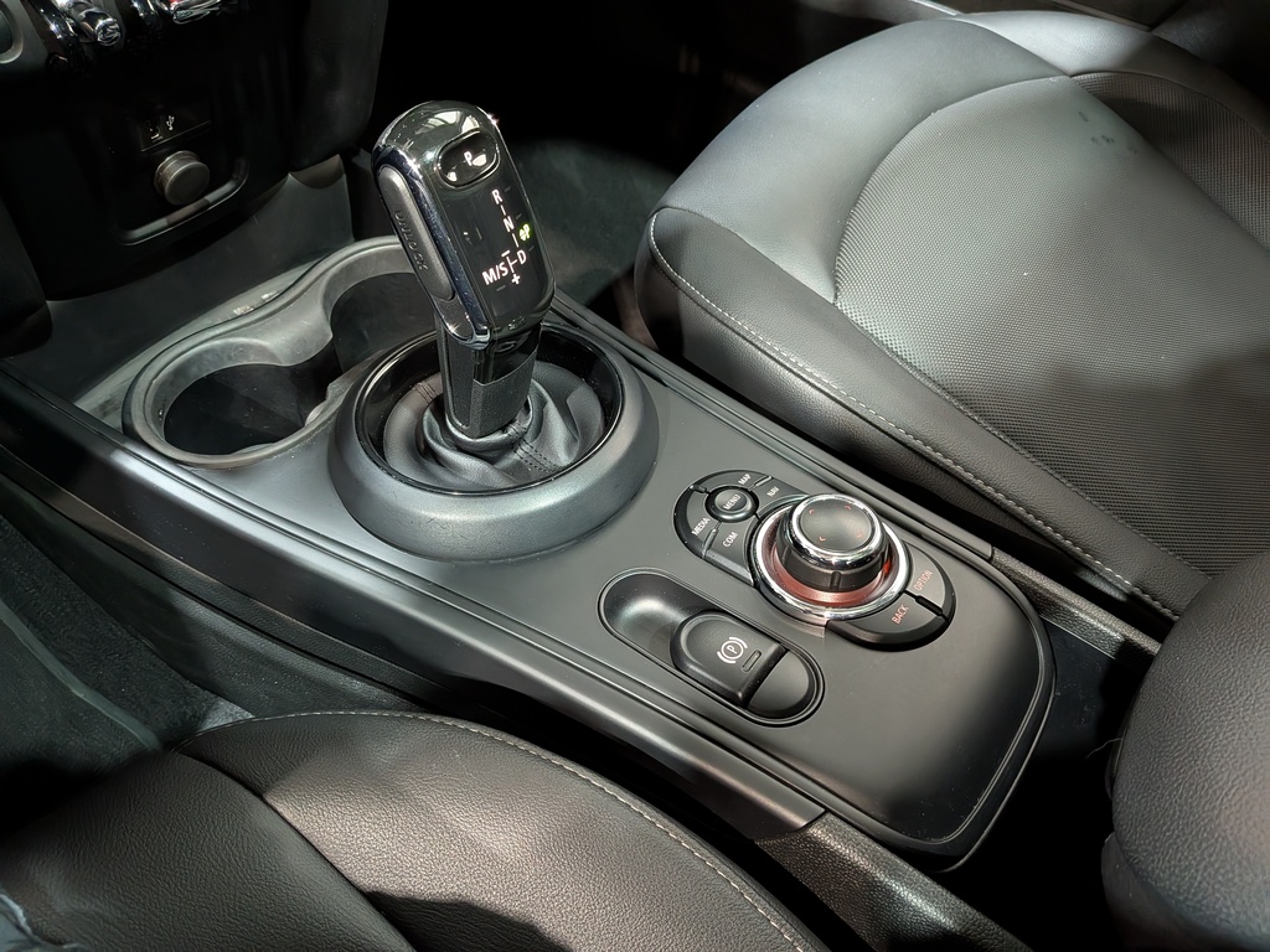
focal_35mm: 24
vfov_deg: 56.8
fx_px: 881
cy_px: 476
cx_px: 635
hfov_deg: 71.6
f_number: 1.7
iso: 2524
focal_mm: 4.53
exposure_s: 1/100
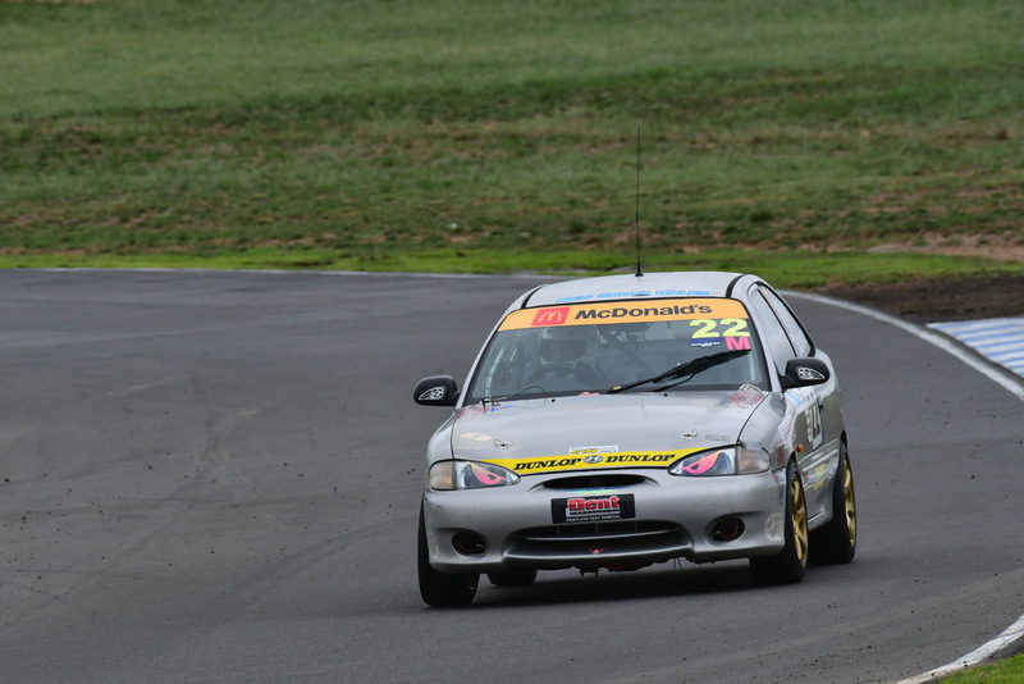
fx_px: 21340
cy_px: 342
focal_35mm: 750
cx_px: 512
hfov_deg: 2.7
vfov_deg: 1.8
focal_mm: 500
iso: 640
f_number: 13
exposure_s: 1/640
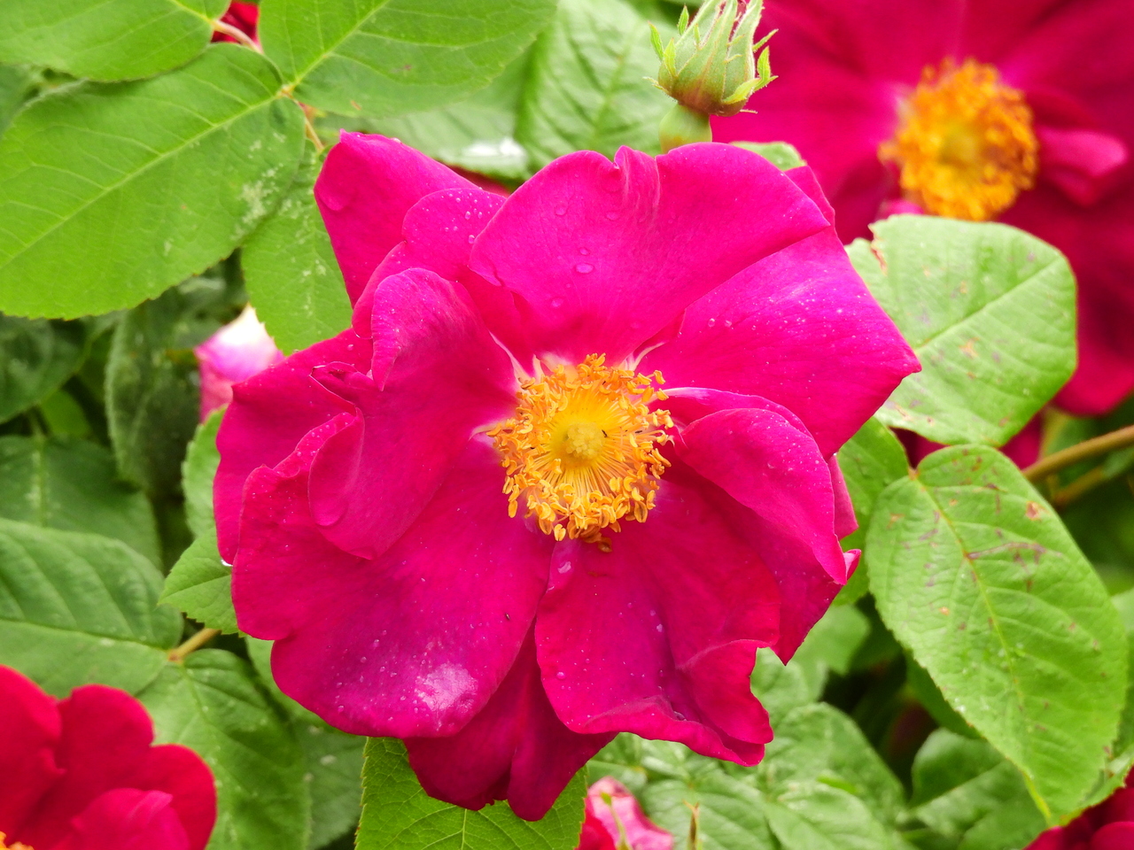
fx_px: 36035
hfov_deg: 1.8
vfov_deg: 1.4
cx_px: 567
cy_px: 425
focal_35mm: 1100
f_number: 5.6
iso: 400
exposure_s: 1/320
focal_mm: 196
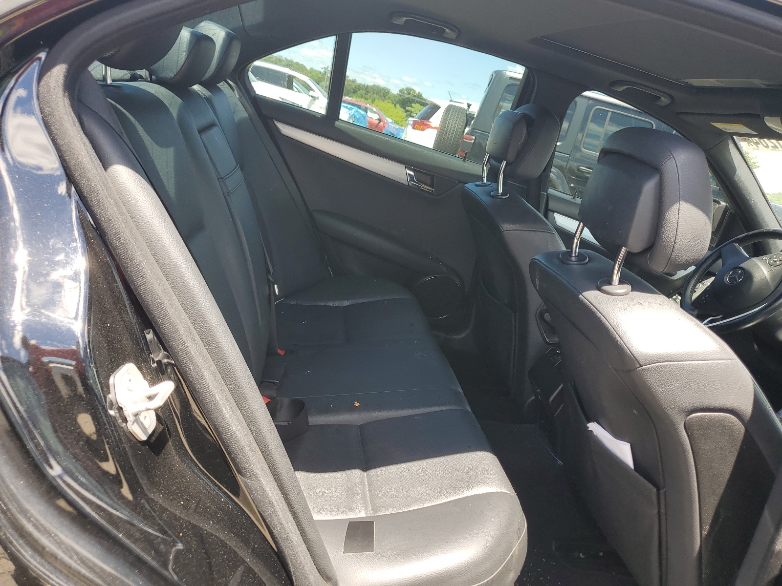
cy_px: 293
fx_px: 587
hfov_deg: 67.3
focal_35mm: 26
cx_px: 391
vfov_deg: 53.1
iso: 50
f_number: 1.5
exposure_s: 1/323
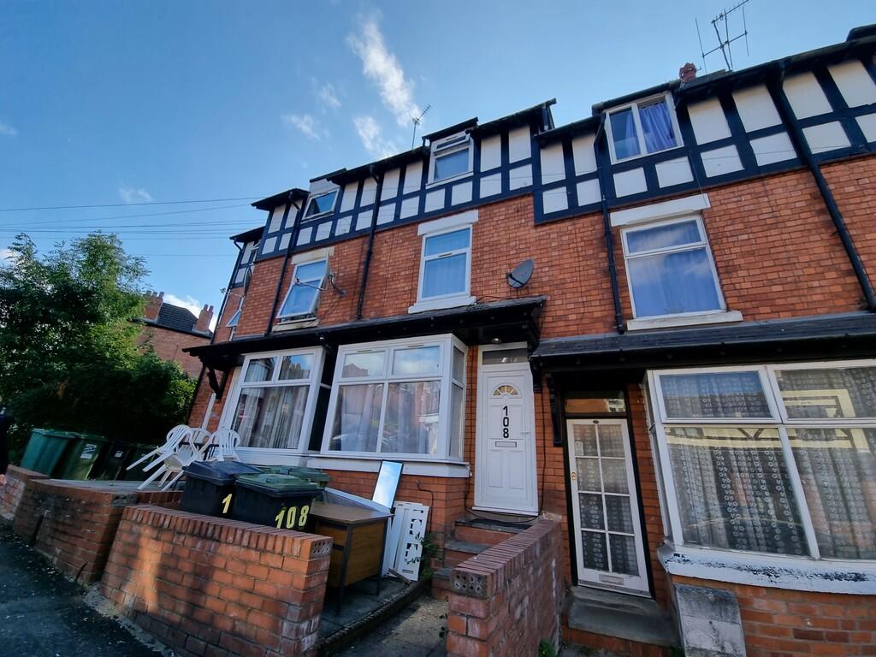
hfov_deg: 106.2
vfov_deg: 89.9
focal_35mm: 13
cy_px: 328
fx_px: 329
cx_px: 438
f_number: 2.2
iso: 50
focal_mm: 2.2
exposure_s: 1/634
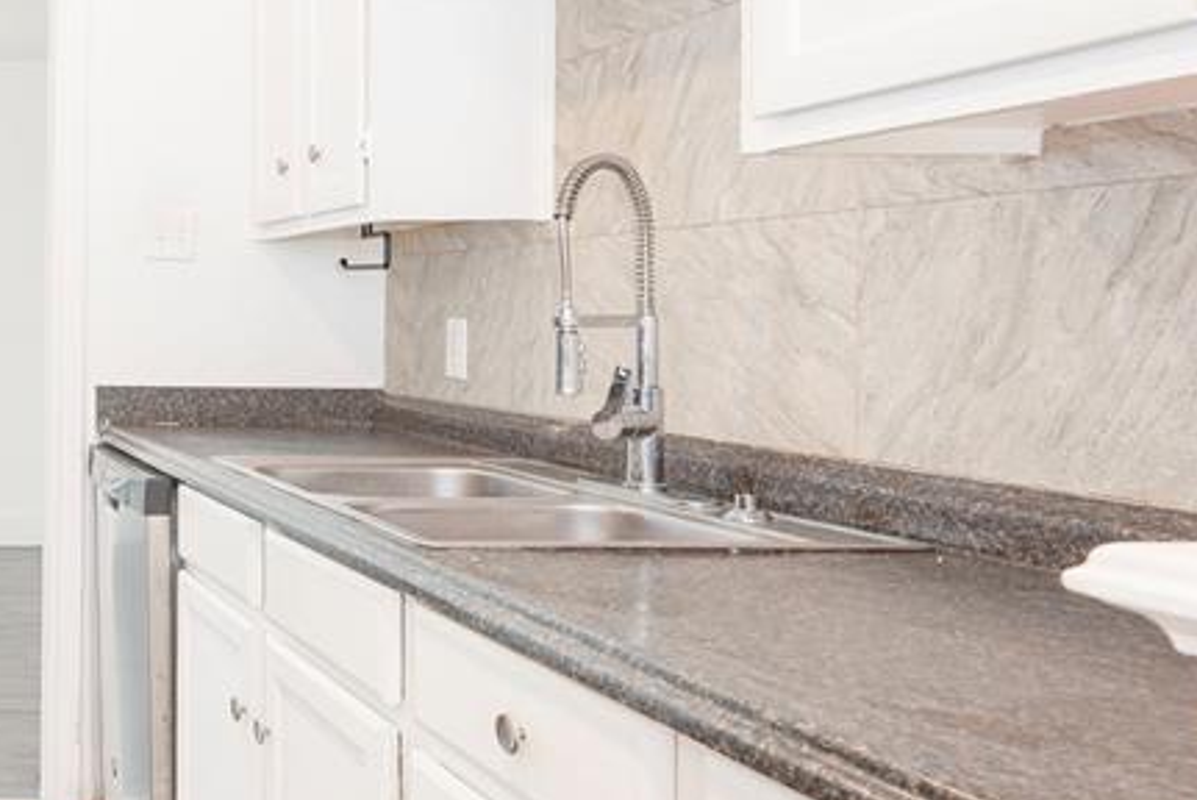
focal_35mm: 38
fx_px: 1264
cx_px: -156
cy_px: 315
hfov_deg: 39.9
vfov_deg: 35.0
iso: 100
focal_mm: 16
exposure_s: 1/4
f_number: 7.1
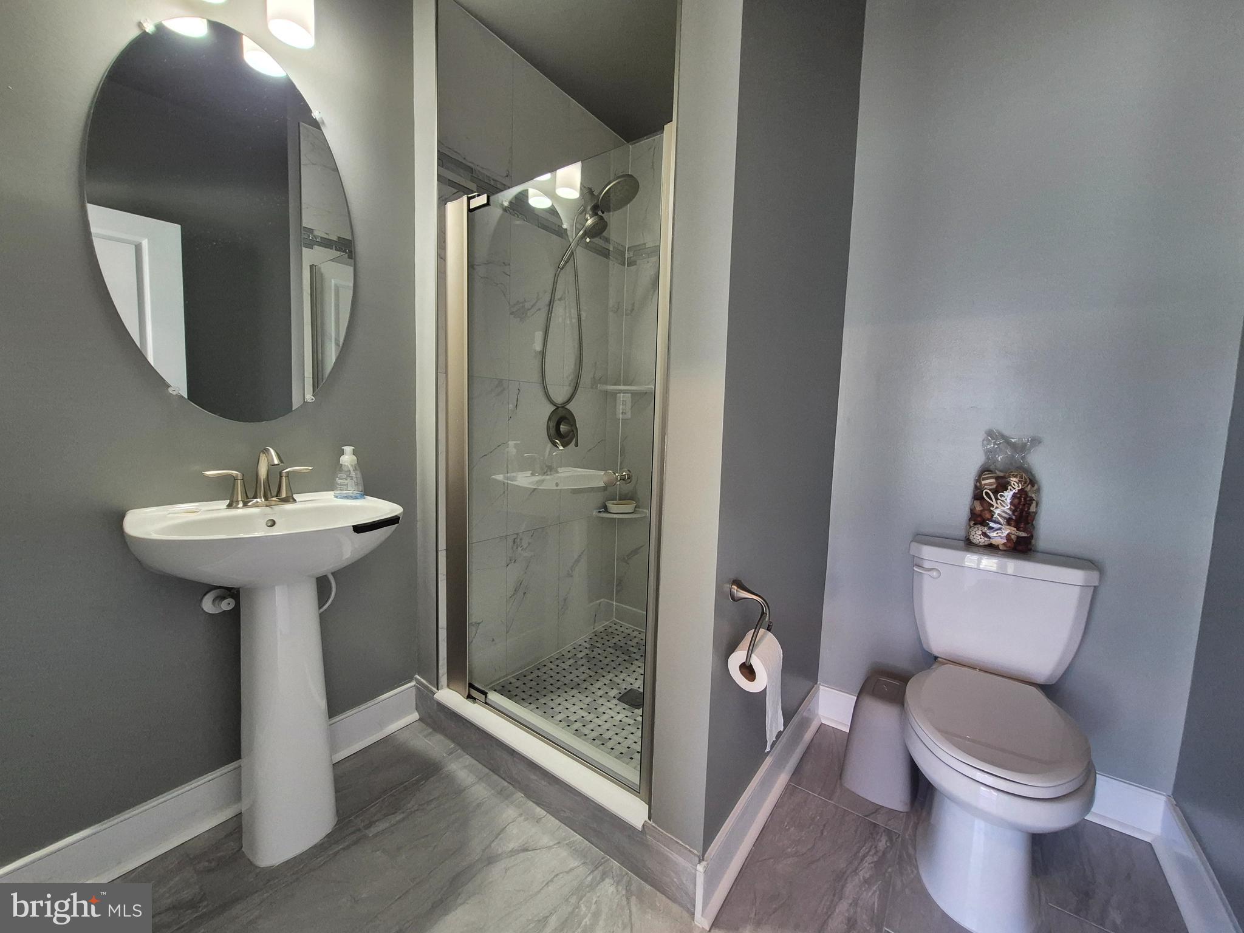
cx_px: 622
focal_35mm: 13
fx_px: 467
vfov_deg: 89.9
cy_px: 466
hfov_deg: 106.2
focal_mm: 1.74
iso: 320
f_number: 2.2
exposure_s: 1/60
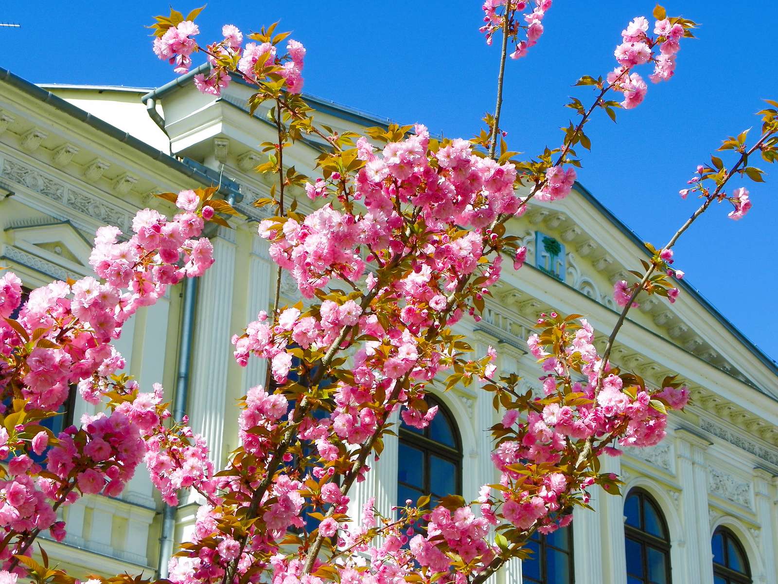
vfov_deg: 19.6
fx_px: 1686
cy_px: 292
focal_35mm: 75
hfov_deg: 26.0
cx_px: 389
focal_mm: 13.4
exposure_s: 1/200
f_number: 5.6
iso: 64
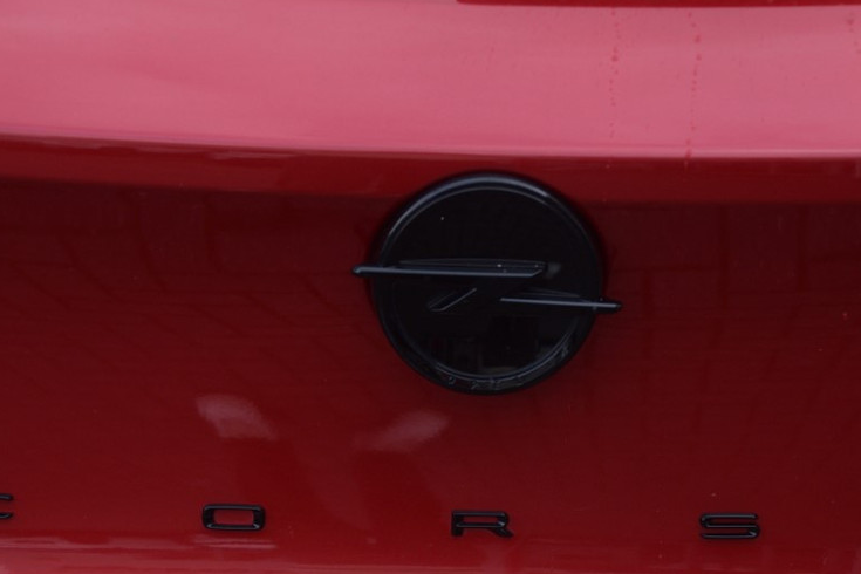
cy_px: 358
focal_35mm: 163
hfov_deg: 12.6
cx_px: 467
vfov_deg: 8.4
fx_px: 3898
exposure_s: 1/320
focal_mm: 78
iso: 400
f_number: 5.6
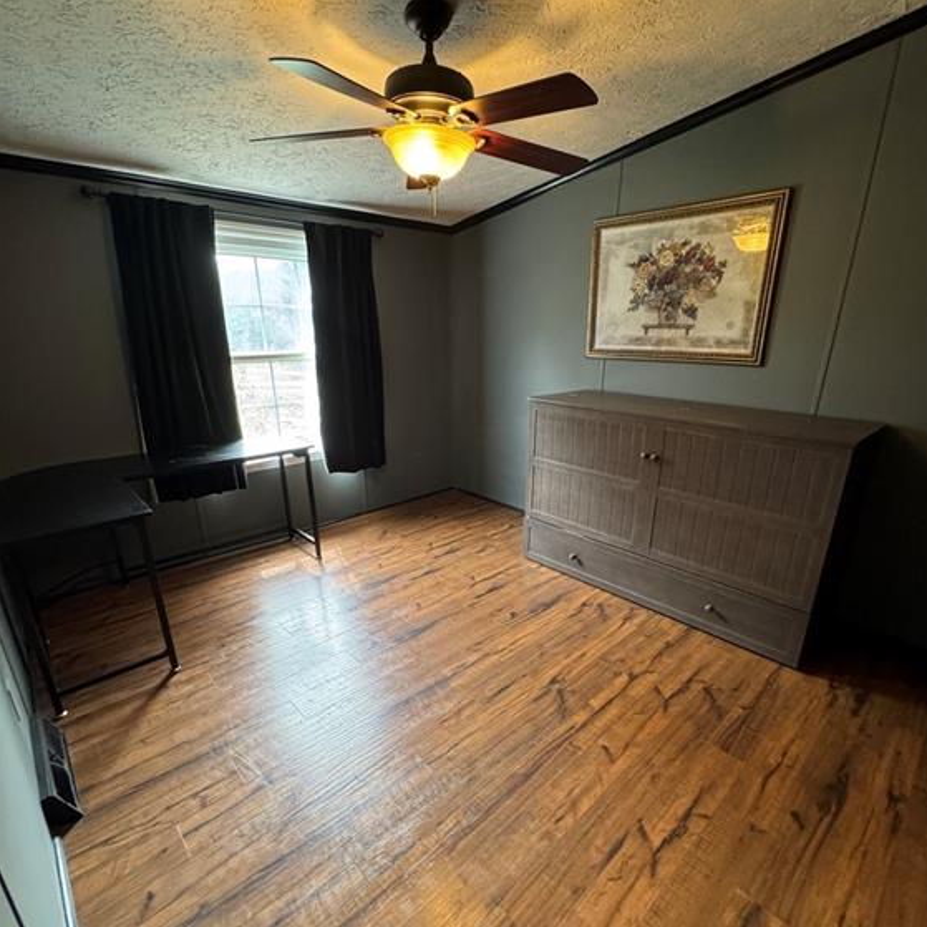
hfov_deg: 84.0
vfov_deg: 83.8
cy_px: 502
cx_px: 474
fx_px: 515
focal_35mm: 17
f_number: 2.2
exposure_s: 1/60
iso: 320
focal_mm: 2.22
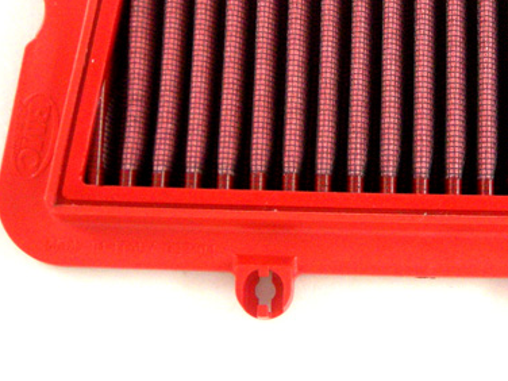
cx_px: 382
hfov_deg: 25.4
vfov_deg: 19.0
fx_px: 1115
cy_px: 31
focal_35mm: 76
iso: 337
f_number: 2.8
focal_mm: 5.7
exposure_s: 1/57
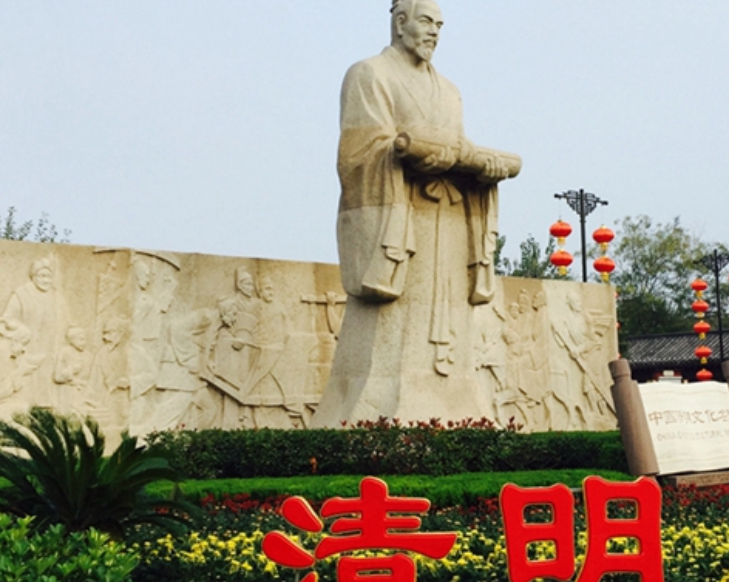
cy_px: 234
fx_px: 1164
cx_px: 485
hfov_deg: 34.4
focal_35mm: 54
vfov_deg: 28.0
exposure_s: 1/746
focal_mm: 4.15
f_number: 2.2
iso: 32
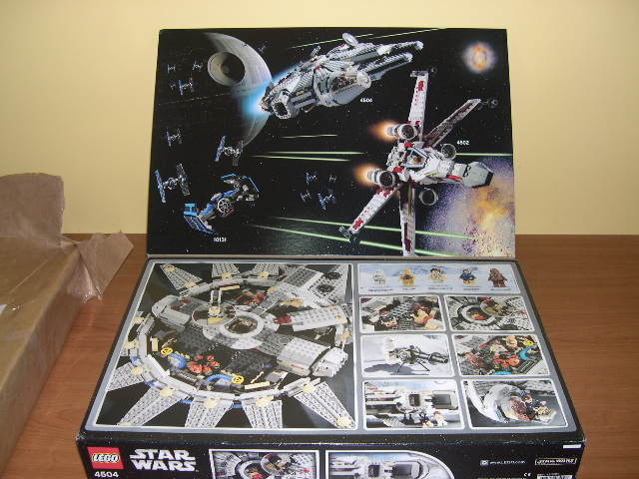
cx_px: 320
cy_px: 240
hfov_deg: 49.0
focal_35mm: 38
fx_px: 701
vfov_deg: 37.7
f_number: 2.8
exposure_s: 1/60
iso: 100
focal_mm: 8
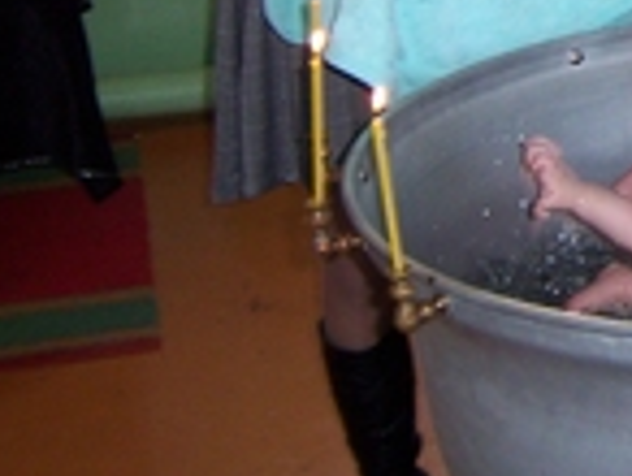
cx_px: 879
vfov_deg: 12.8
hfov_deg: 16.5
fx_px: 2030
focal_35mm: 111
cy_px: -212
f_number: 2.8
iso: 125
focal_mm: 6
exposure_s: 1/60
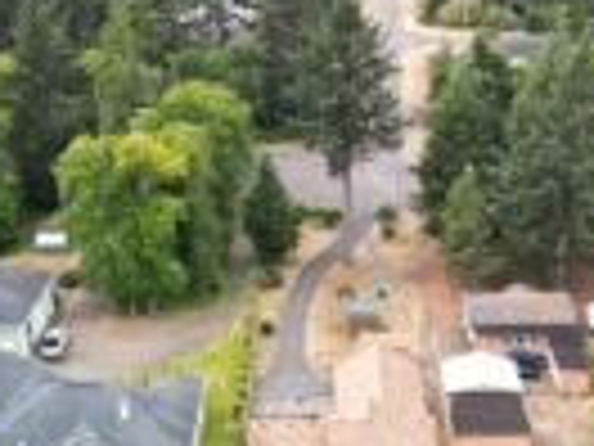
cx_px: 410
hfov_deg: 26.5
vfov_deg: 18.6
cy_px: 595
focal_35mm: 73
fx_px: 1253
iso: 100
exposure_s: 1/250
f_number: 1.7
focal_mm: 6.72
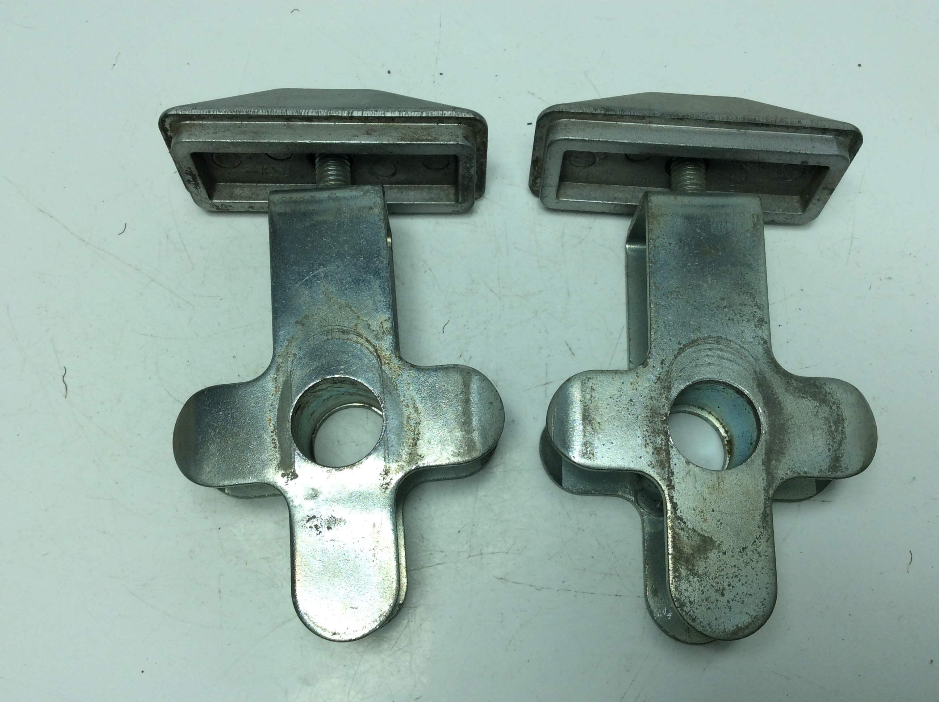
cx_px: 470
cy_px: 351
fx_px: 867
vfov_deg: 44.1
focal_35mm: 32
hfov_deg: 56.9
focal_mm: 3.3
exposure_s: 1/489
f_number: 2.4
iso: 32
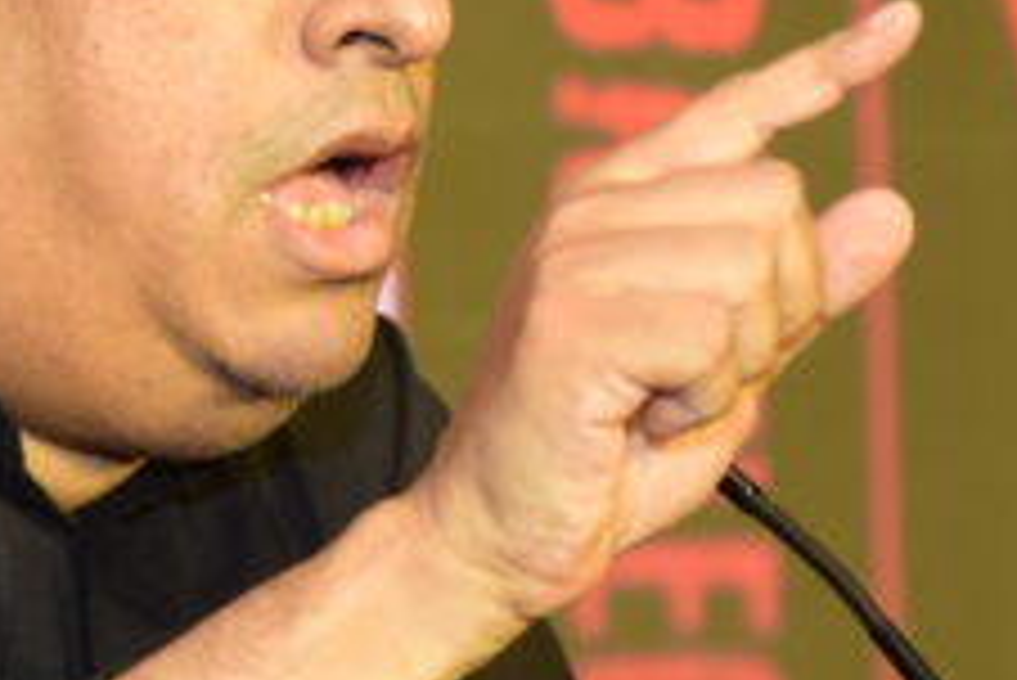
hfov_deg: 6.5
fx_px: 8961
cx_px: 670
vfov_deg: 4.3
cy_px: 509
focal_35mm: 317
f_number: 4
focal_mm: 70
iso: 800
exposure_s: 1/160
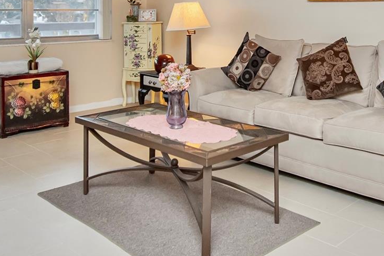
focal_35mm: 42
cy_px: 14
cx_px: 238
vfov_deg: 30.2
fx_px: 448
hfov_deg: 46.0
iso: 1000
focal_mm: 10
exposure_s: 1/60
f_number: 4.5
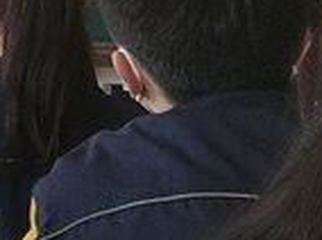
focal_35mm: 267
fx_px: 2479
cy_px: -78
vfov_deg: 5.5
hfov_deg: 7.3
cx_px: -222
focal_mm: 4.75
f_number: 1.8
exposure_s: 1/120
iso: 100
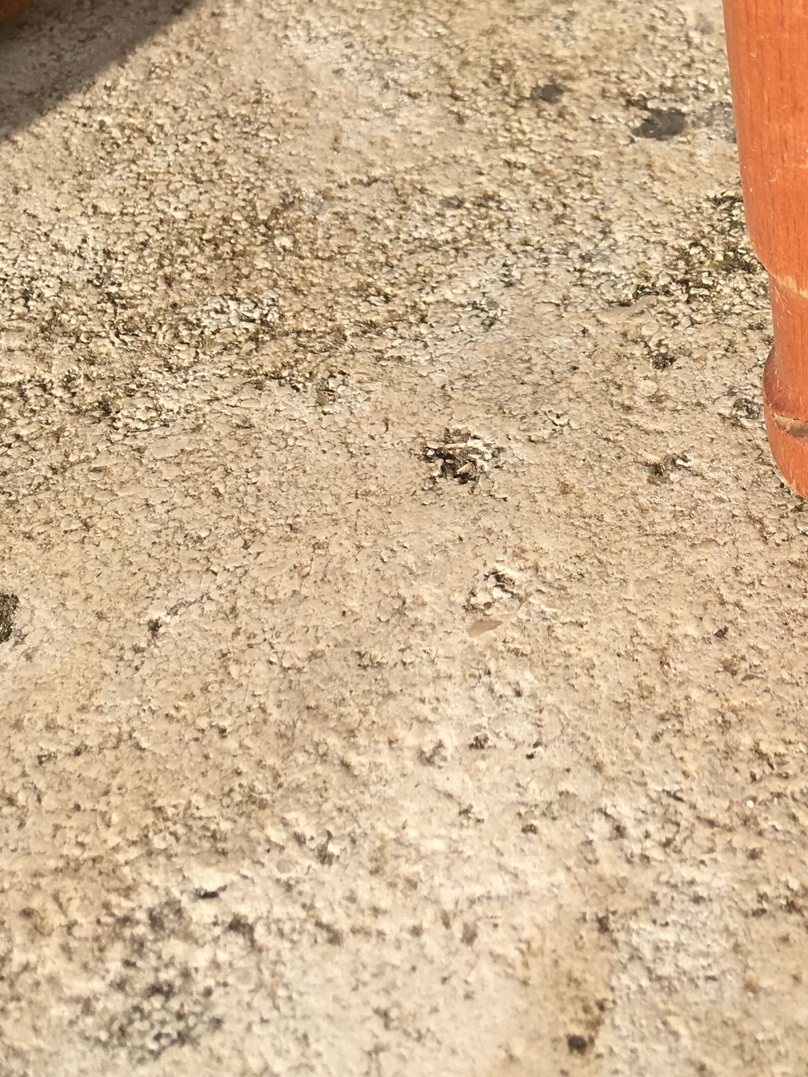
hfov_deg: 26.2
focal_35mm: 54
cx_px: 709
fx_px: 1680
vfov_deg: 34.2
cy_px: 178
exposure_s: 1/1538
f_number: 2.2
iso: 25
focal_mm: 4.15
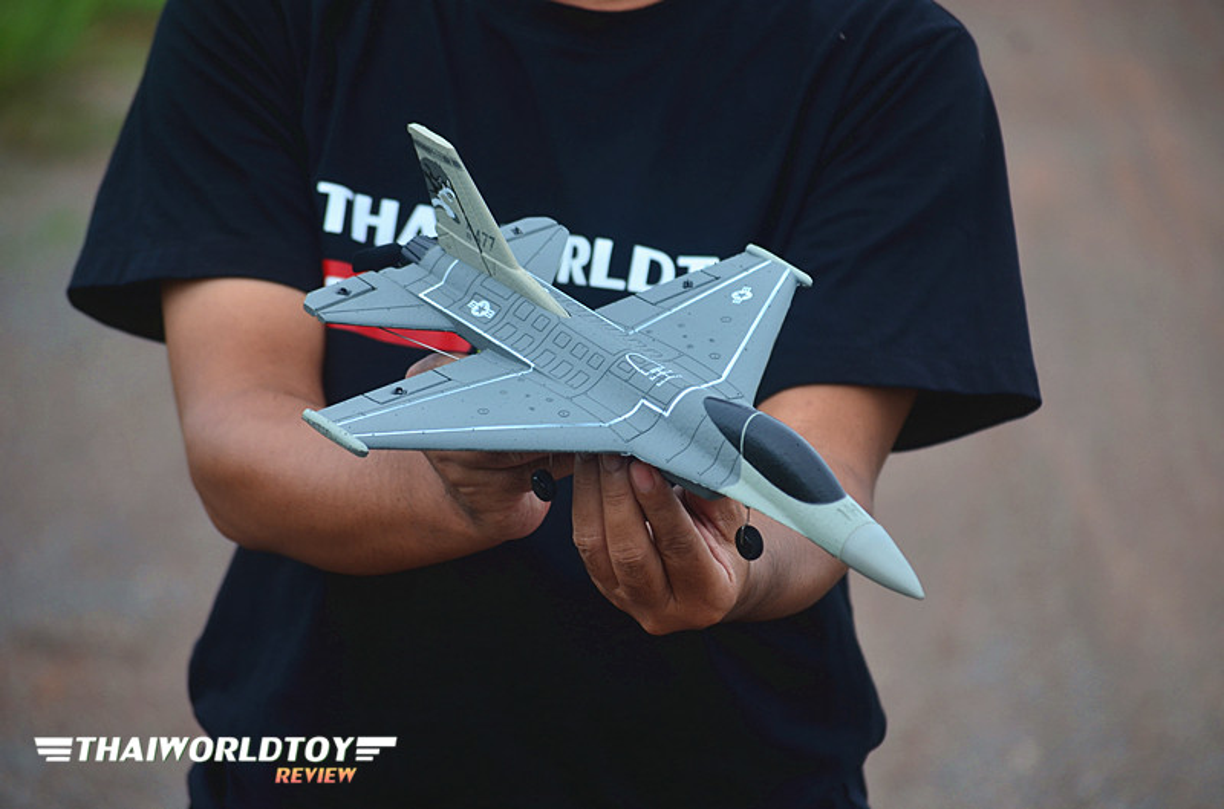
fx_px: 5596
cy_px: 404
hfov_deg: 12.5
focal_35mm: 165
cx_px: 612
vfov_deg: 8.3
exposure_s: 1/400
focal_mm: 110
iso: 200
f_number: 5.6
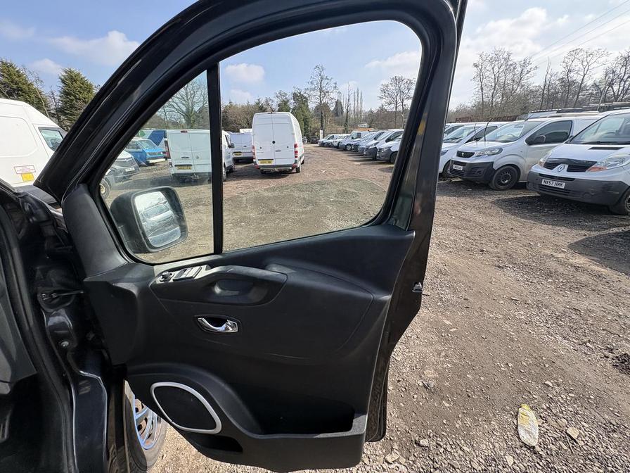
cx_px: 315
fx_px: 255
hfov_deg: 102.1
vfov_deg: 85.7
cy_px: 236
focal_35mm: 14
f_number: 2.2
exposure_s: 1/669
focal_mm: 2.22
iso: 64
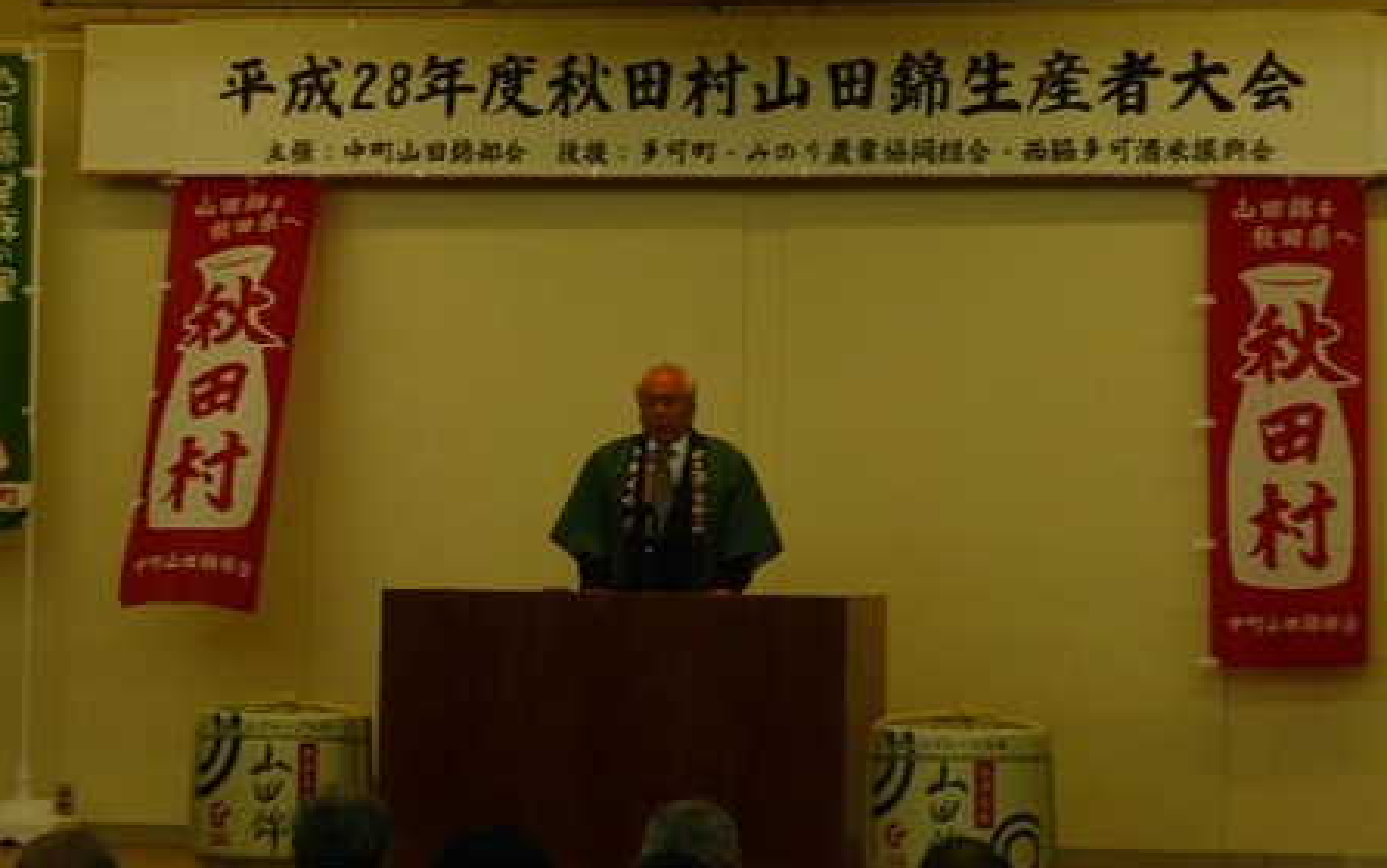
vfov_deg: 11.5
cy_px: 405
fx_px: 4312
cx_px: 695
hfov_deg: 18.3
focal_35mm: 114
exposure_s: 1/80
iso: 250
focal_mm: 19.1
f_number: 5.4
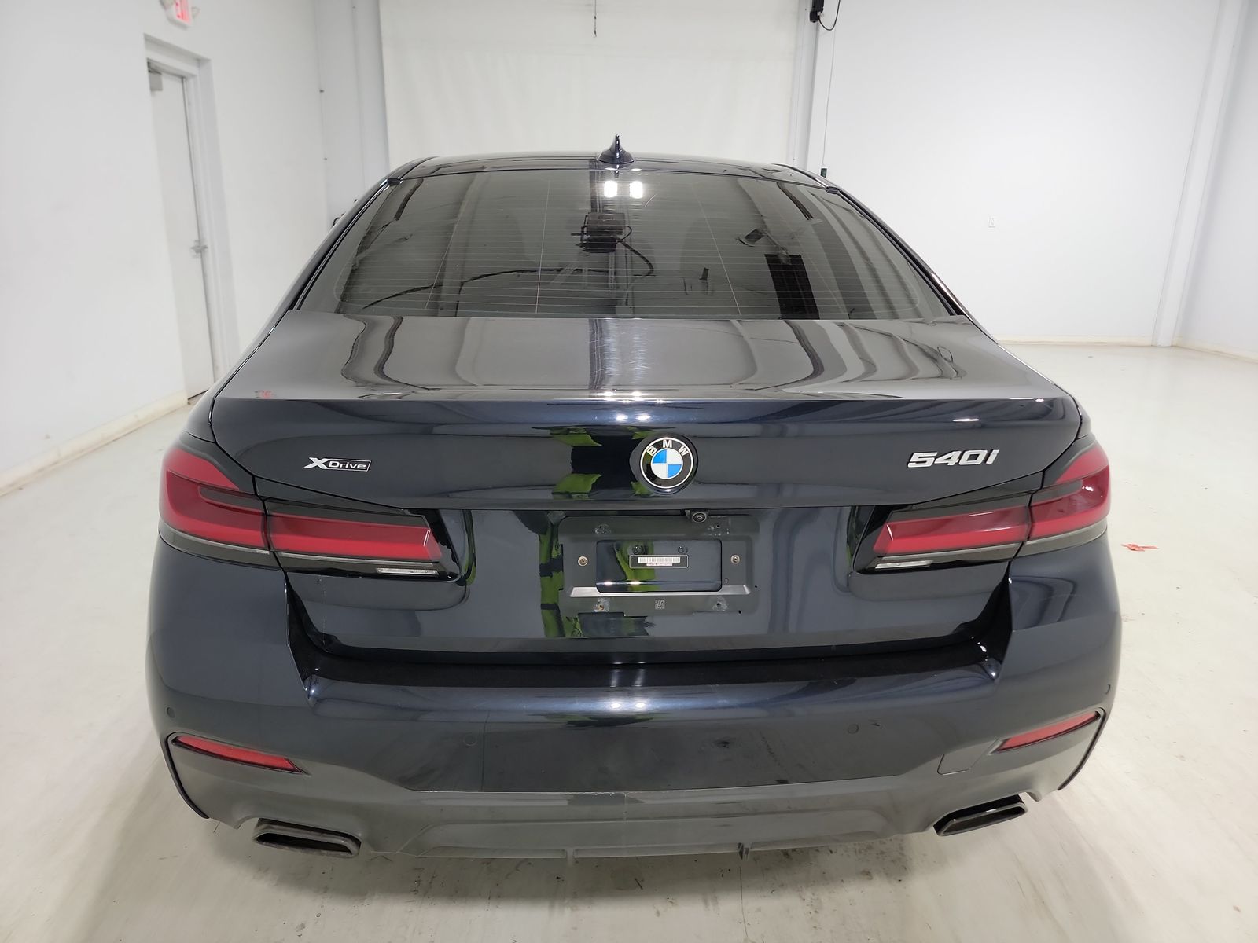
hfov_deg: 71.6
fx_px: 872
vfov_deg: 56.8
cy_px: 472
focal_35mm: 24
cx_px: 629
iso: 279
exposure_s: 1/59
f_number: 1.8
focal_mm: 6.7
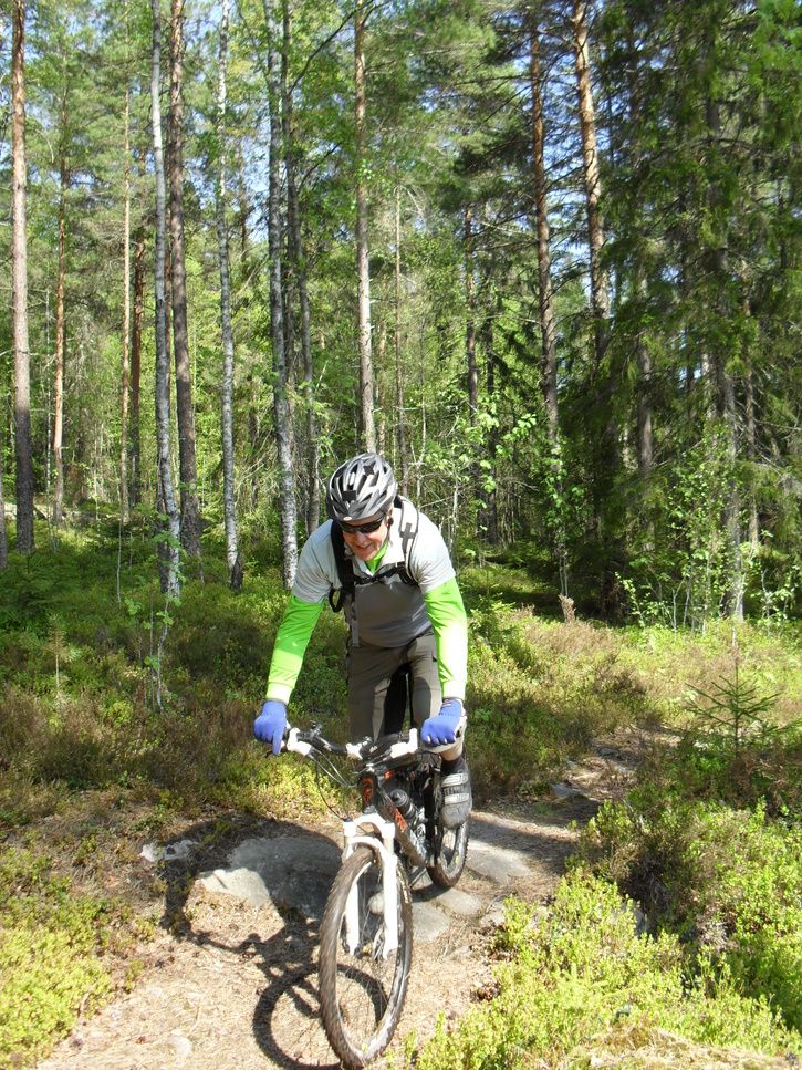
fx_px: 1081
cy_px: 535
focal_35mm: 35
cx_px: 401
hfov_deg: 40.7
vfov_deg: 52.6
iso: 100
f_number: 3.2
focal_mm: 6.3
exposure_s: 1/250
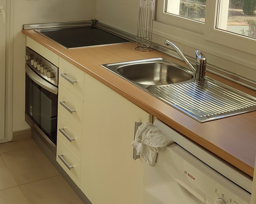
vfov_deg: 27.8
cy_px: 12
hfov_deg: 36.0
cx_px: 112
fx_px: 394
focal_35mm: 52
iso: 50
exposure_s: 1/651
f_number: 1.89
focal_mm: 5.89
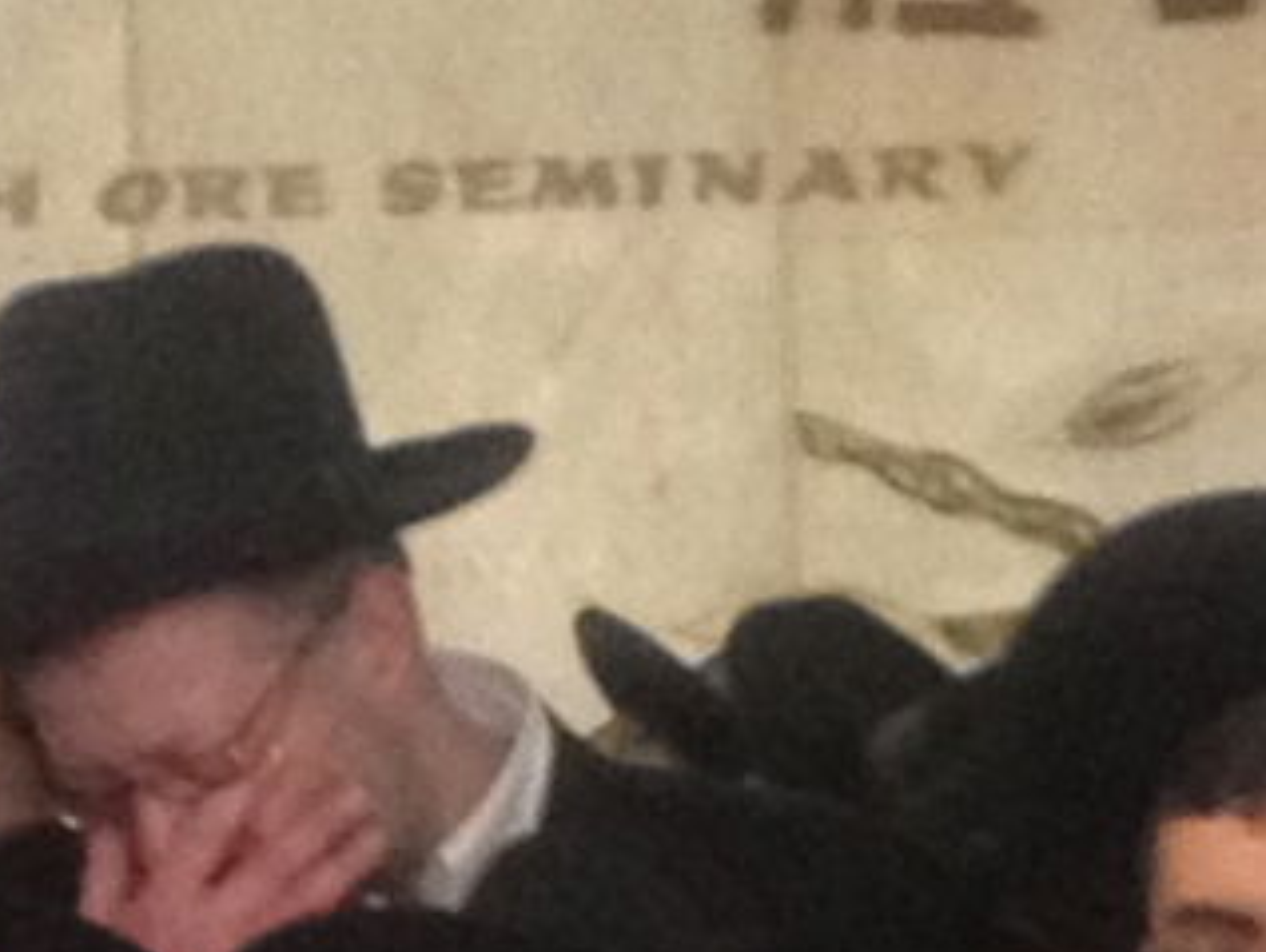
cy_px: 1952
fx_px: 5636
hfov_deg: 12.7
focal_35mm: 154
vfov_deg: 9.0
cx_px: 123
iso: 250
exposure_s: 1/20
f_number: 2.4
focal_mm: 4.28
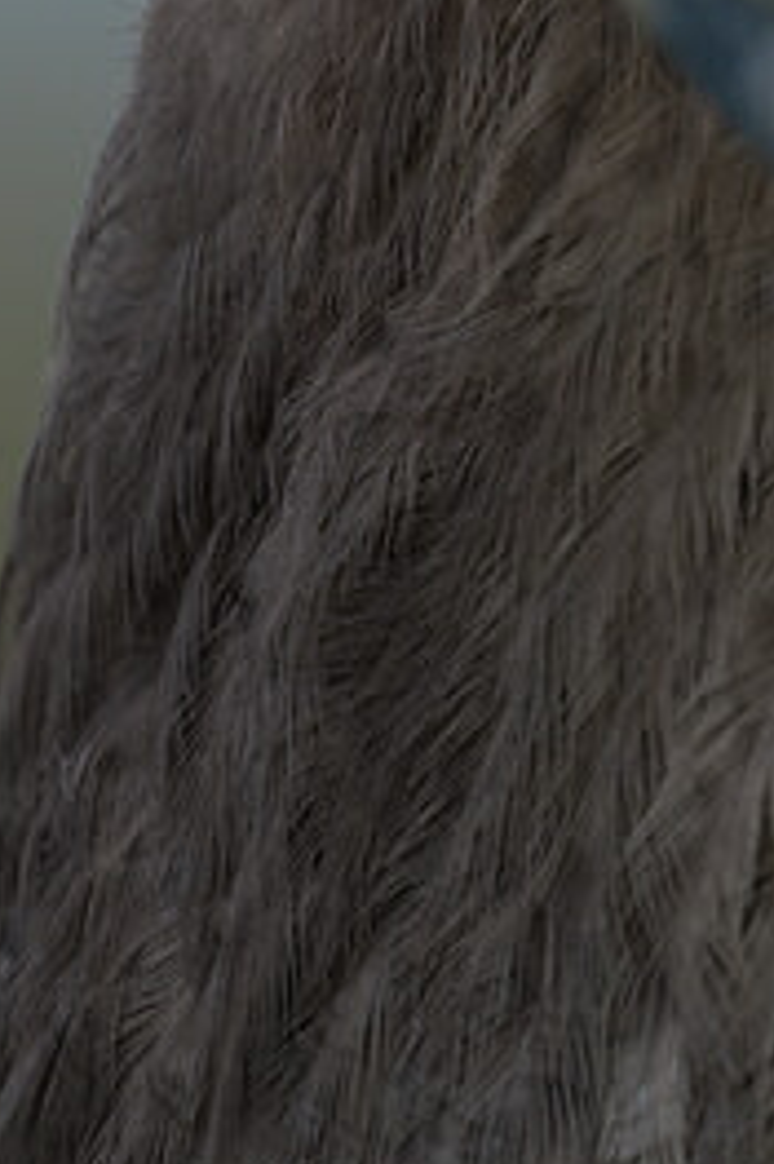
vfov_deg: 1.0
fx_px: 68778
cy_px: -1306
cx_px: 931
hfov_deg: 0.6
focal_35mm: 2130
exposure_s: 1/2000
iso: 560
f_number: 4
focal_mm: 400
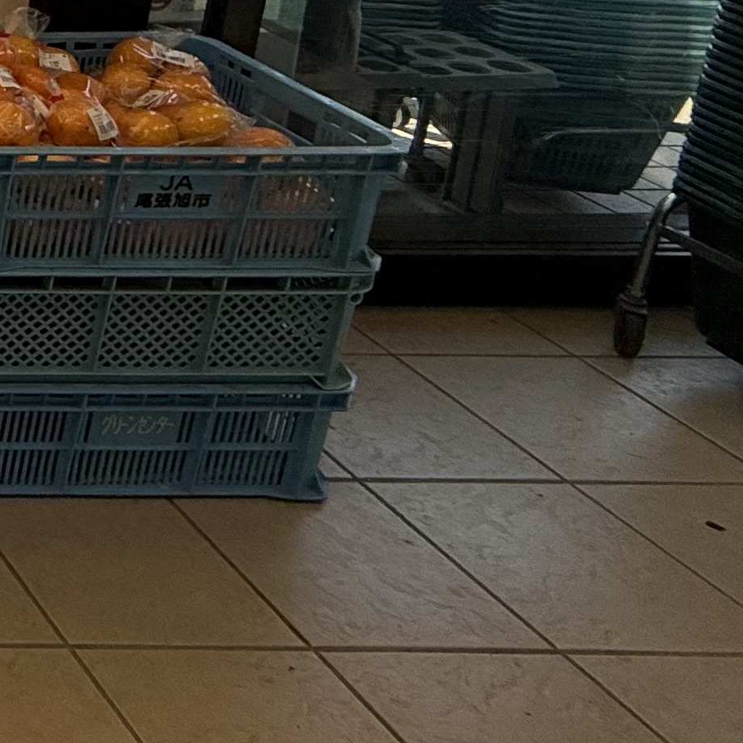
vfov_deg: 27.9
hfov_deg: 18.5
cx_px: -783
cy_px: -139
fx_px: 1311
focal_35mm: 54
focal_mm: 2.22
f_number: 2.2
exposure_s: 1/522
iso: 50
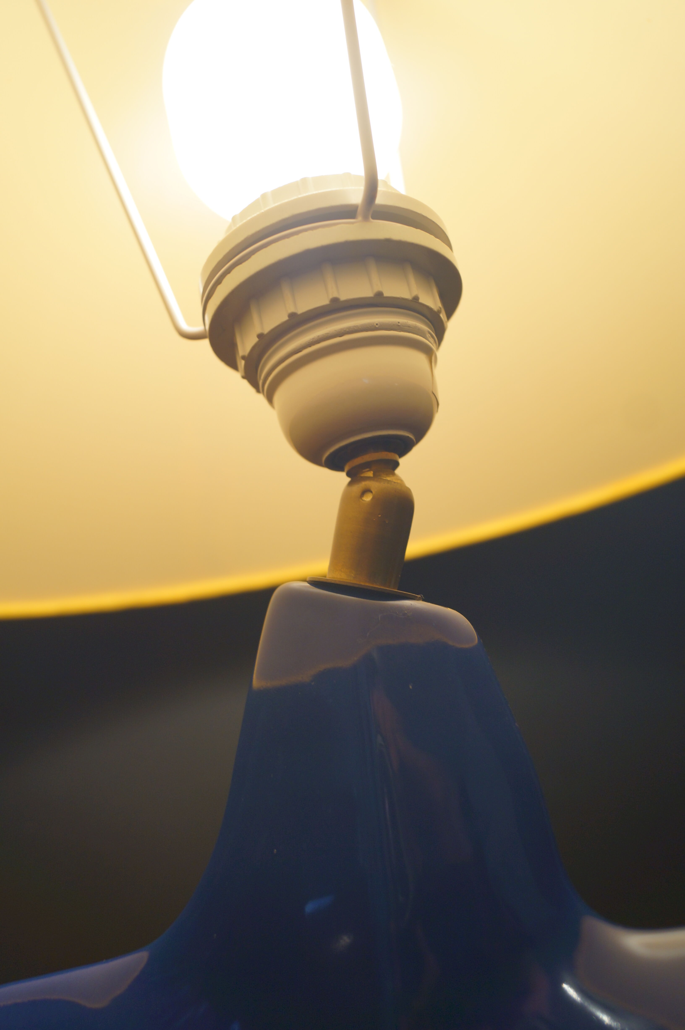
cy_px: 515
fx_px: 944
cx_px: 342
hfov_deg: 39.9
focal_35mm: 33
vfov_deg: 57.3
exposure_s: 1/60
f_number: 4
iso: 160
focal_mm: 22
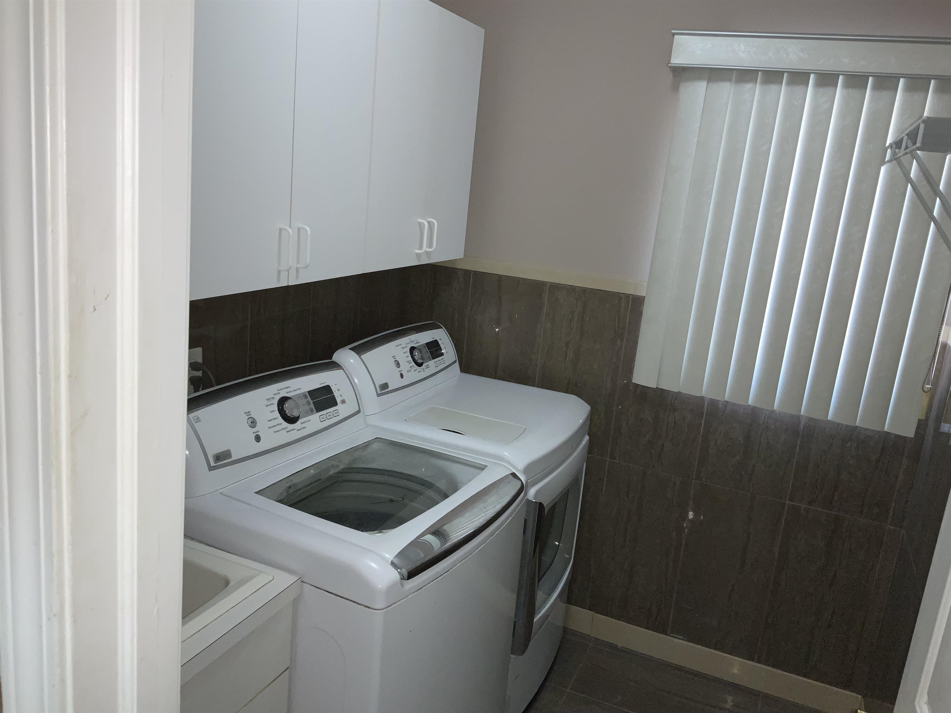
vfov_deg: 48.2
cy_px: 356
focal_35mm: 29
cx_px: 476
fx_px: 797
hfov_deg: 61.7
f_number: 1.8
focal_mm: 3
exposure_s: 1/60
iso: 50
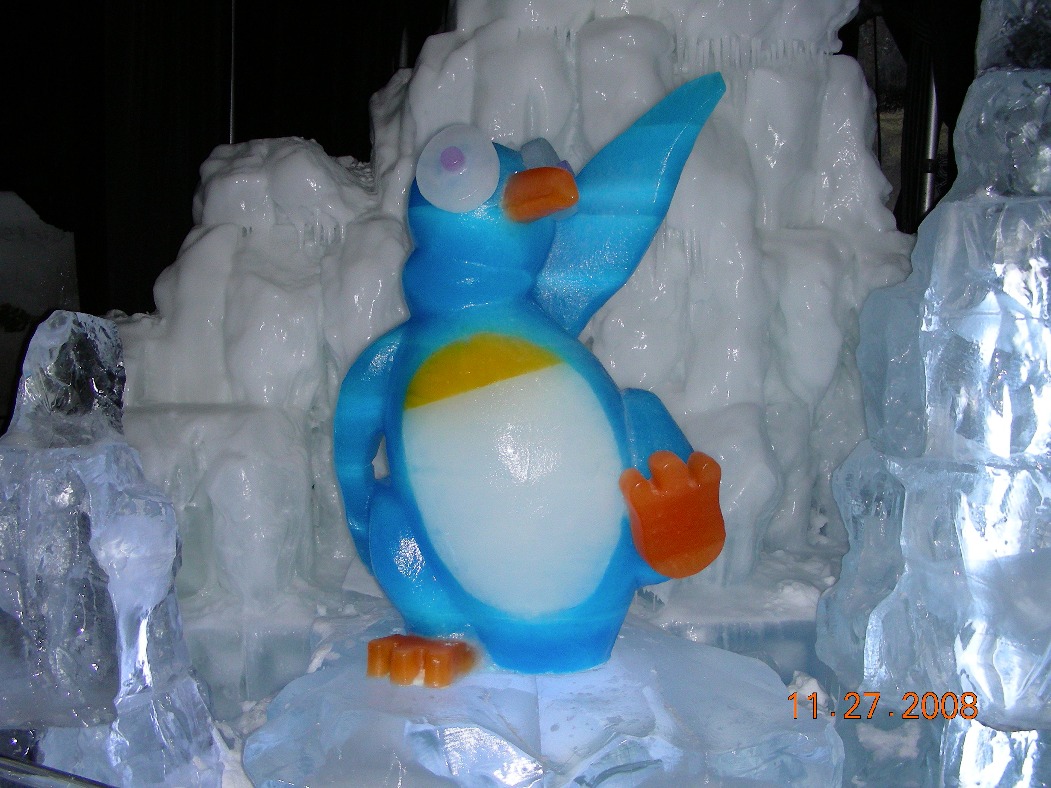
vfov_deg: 37.7
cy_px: 394
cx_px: 526
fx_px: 1154
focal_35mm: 38
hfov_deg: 49.0
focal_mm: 6.3
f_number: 3.5
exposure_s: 1/60.1
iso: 115
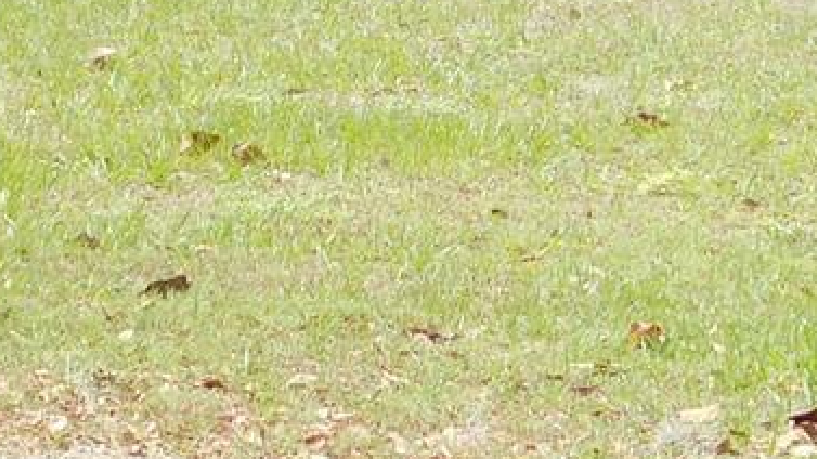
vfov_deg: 5.6
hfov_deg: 10.4
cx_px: 388
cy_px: -602
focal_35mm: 208
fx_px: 4506
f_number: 3.7
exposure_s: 1/400
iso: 125
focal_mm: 8
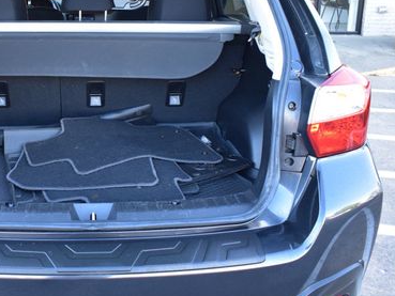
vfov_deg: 32.1
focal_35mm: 45
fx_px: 514
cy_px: 111
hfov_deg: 40.8
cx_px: 96
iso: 400
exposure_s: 1/30
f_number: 7.1
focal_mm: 18
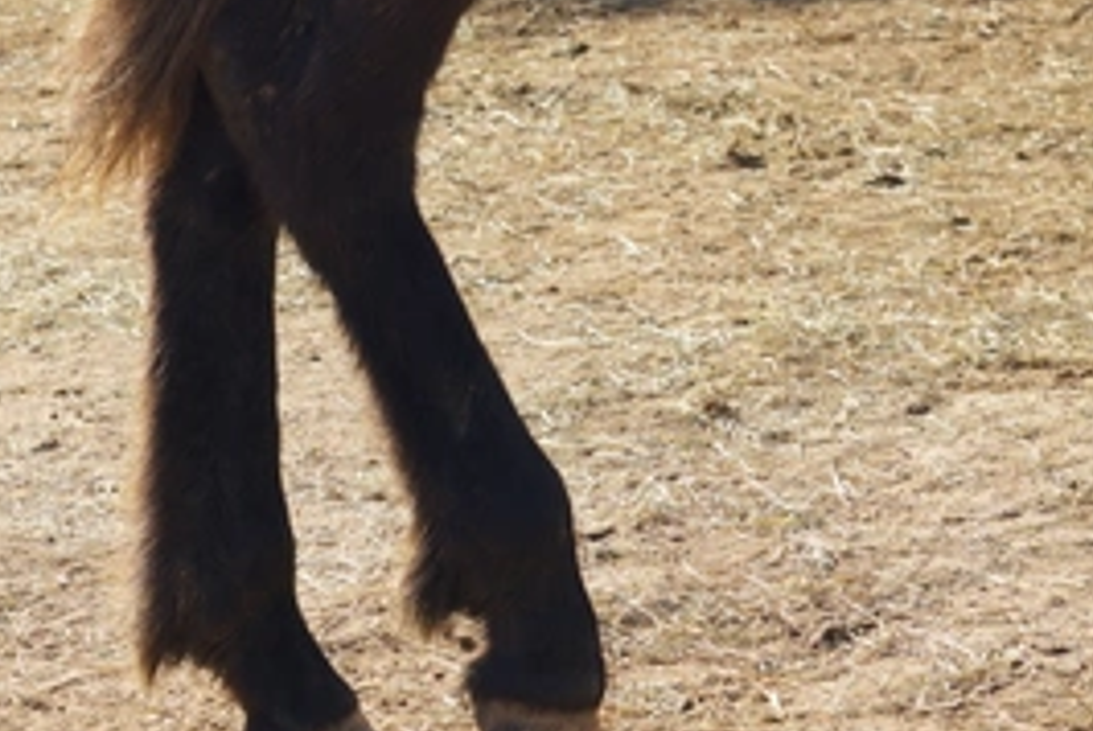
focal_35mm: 110
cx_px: 349
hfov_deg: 18.5
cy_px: 70
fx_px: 3343
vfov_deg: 12.4
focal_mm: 30
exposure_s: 1/400
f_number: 5
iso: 100
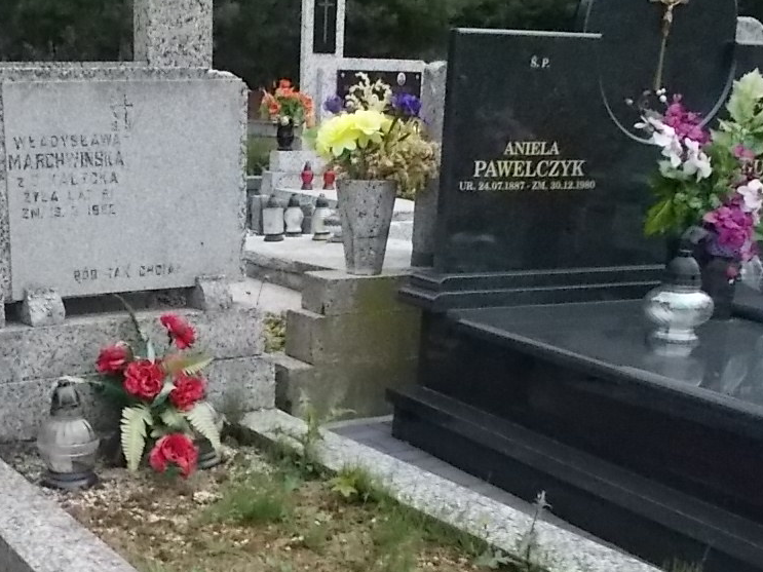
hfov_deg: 33.6
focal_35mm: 56
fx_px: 1234
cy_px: 455
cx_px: 177
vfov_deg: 25.7
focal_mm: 4.6
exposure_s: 1/400
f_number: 8
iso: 400
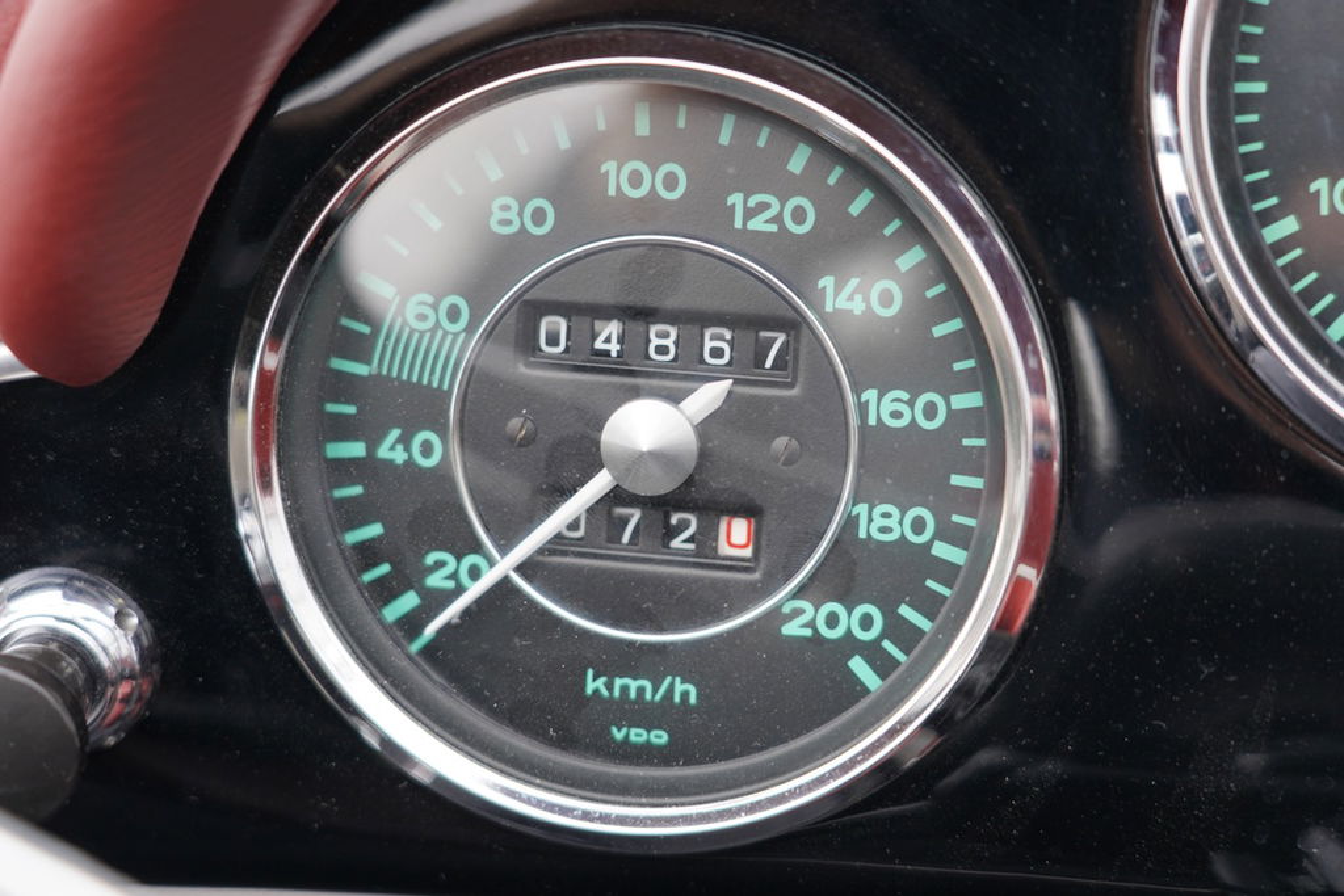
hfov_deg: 31.9
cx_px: 672
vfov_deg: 21.6
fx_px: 2352
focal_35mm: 63
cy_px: 448
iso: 640
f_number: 4
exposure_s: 1/80
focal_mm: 63
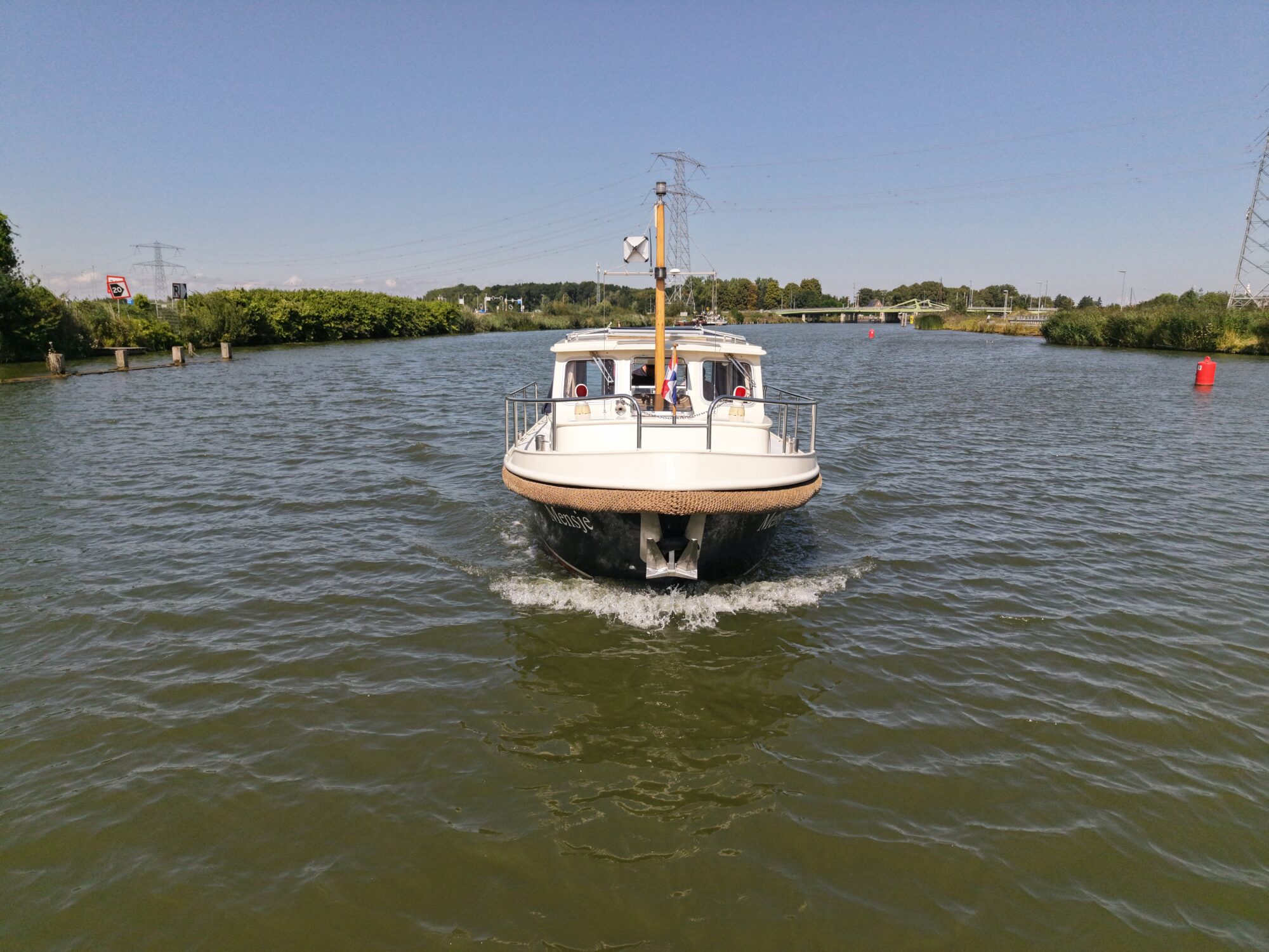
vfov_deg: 56.8
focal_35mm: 24
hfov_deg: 71.6
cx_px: 634
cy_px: 476
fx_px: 880
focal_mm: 8.67
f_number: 1.8
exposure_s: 1/640
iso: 860
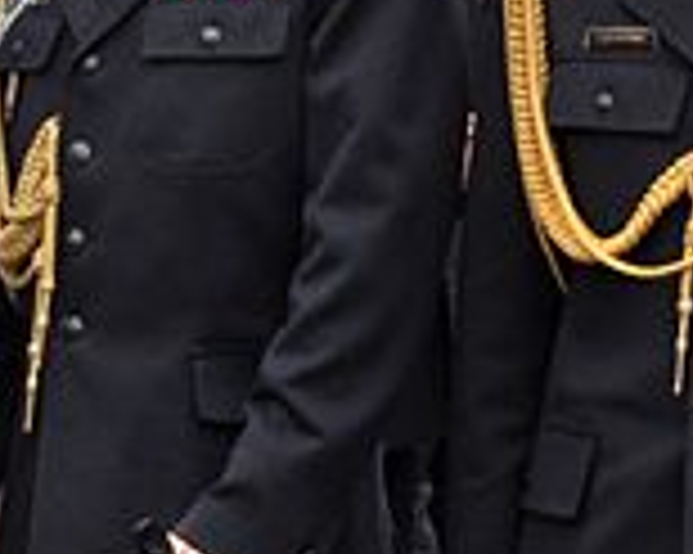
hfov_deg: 9.7
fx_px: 3989
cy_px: 412
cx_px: -320
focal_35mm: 195
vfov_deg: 7.9
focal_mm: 25
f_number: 9
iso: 500
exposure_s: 1/320
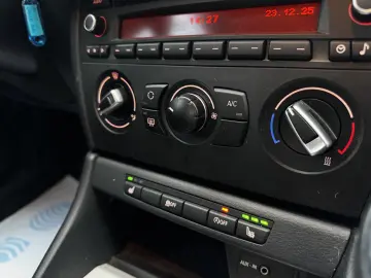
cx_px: 186
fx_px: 257
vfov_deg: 56.8
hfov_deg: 71.6
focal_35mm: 24
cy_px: 139
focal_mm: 6.76
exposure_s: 1/41
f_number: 1.78
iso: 800
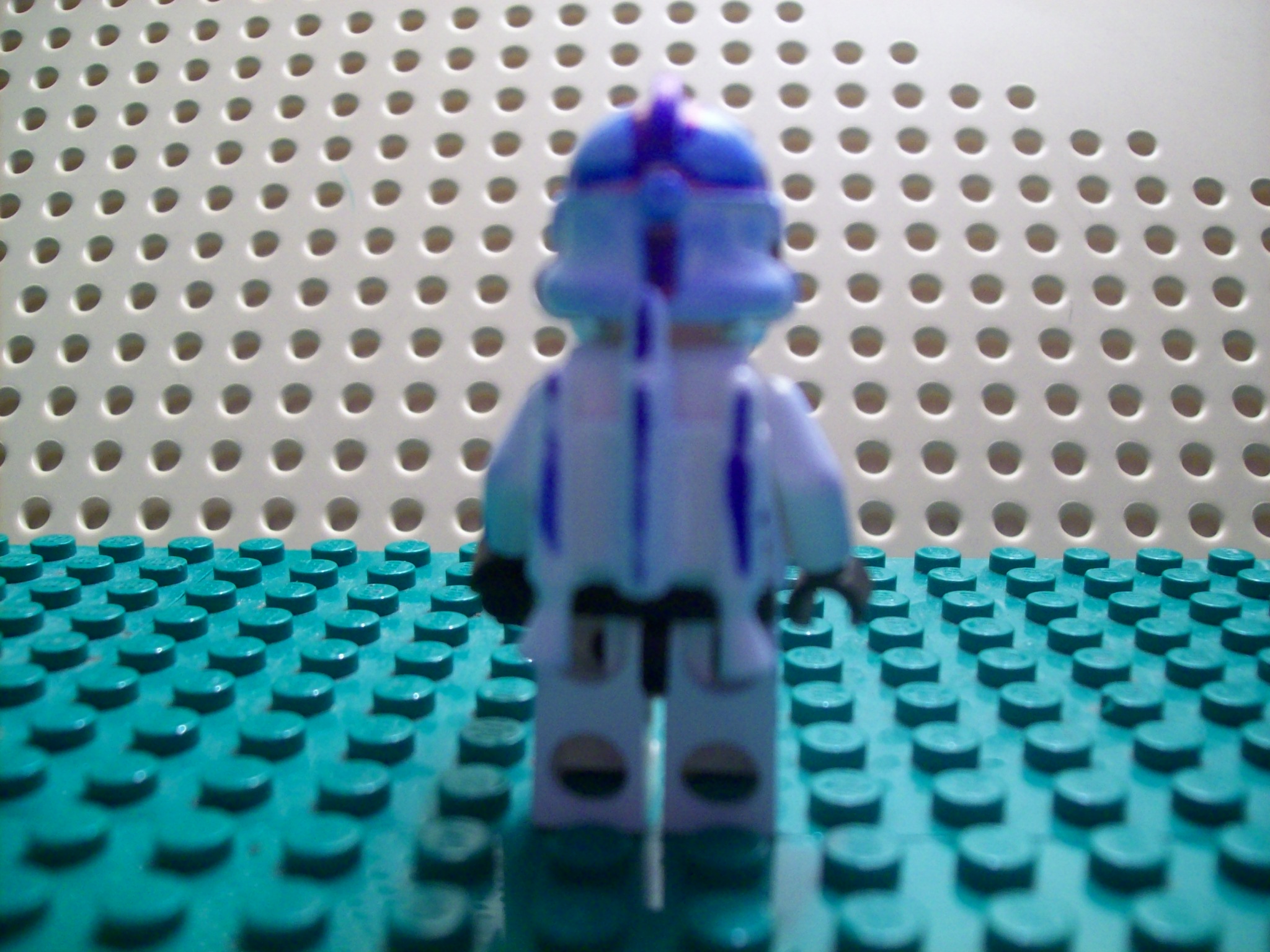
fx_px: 1321
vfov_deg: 39.7
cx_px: 635
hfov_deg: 51.4
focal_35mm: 36
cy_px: 476
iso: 160
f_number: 2.7
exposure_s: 1/18.1
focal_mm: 6
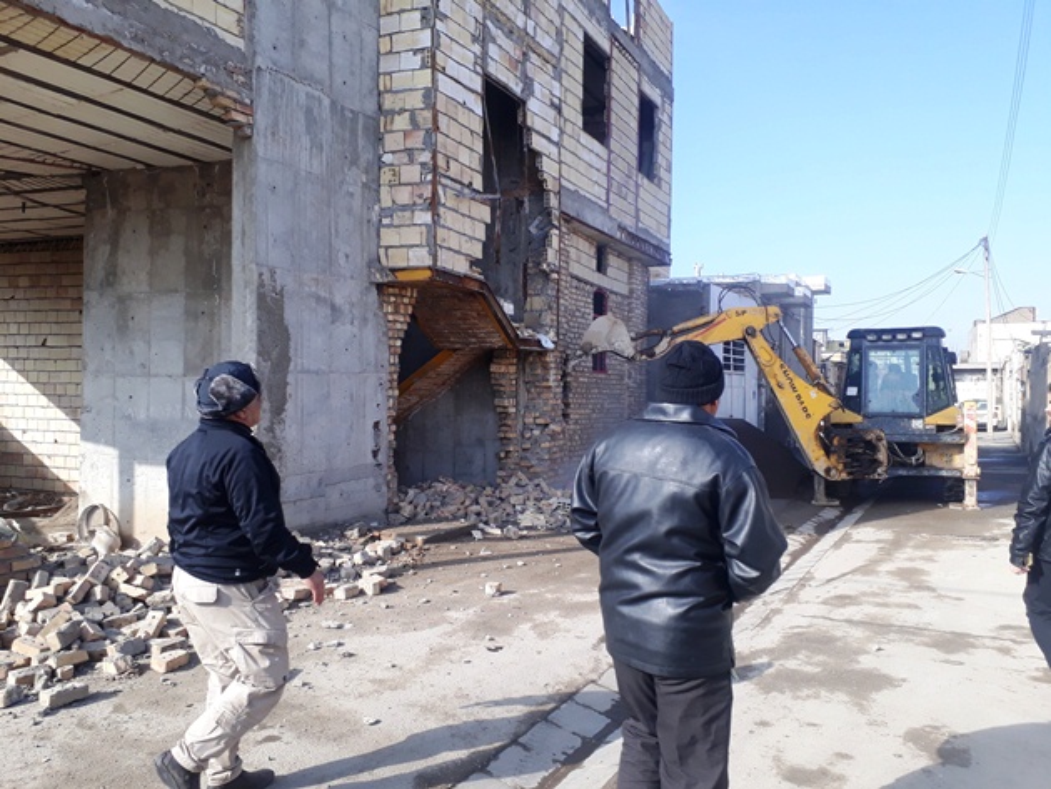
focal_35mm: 27
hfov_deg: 65.3
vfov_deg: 51.4
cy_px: 394
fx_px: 820
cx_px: 526
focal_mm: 3.6
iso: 40
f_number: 1.9
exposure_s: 1/664
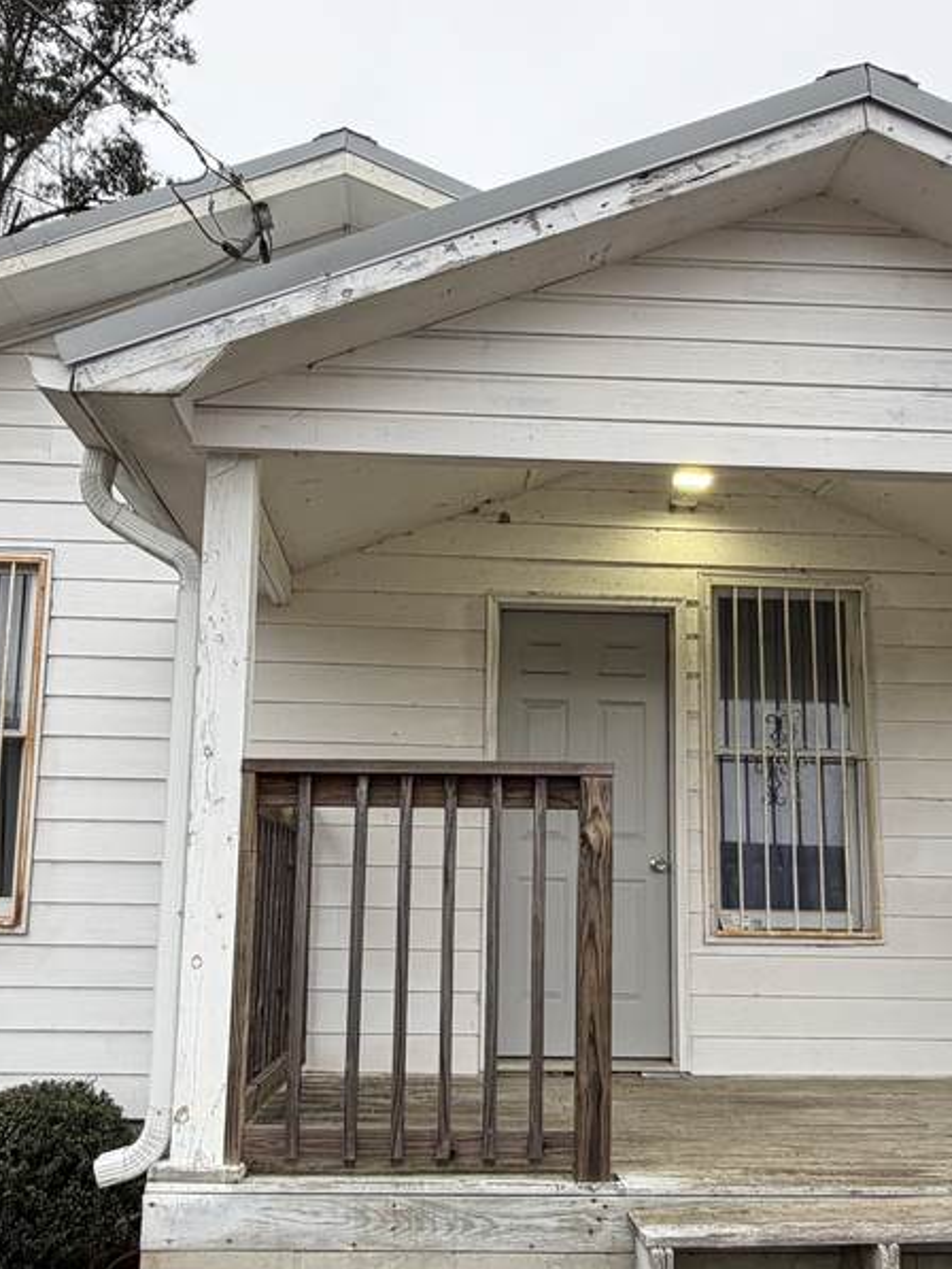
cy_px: 731
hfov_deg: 46.8
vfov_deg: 59.7
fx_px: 1100
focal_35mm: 30
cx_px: 476
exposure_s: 1/120
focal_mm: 2.22
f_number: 2.2
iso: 40
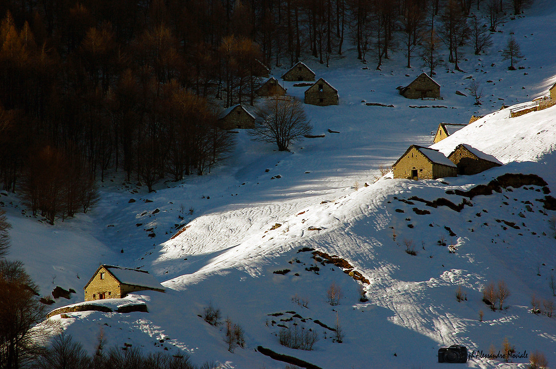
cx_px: 278
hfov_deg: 4.6
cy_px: 184
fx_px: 6941
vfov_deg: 3.0
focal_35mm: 450
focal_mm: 300
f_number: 11
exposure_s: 1/640
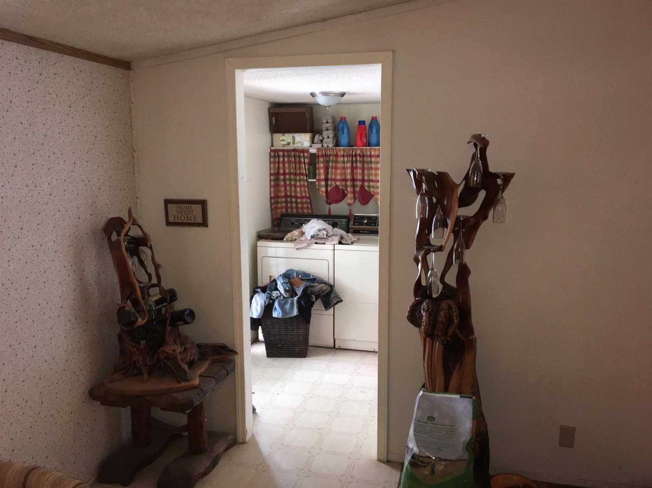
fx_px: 546
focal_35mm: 29
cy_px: 244
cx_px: 326
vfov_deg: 48.2
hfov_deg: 61.7
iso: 100
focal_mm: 4.15
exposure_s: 1/30
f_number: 2.2
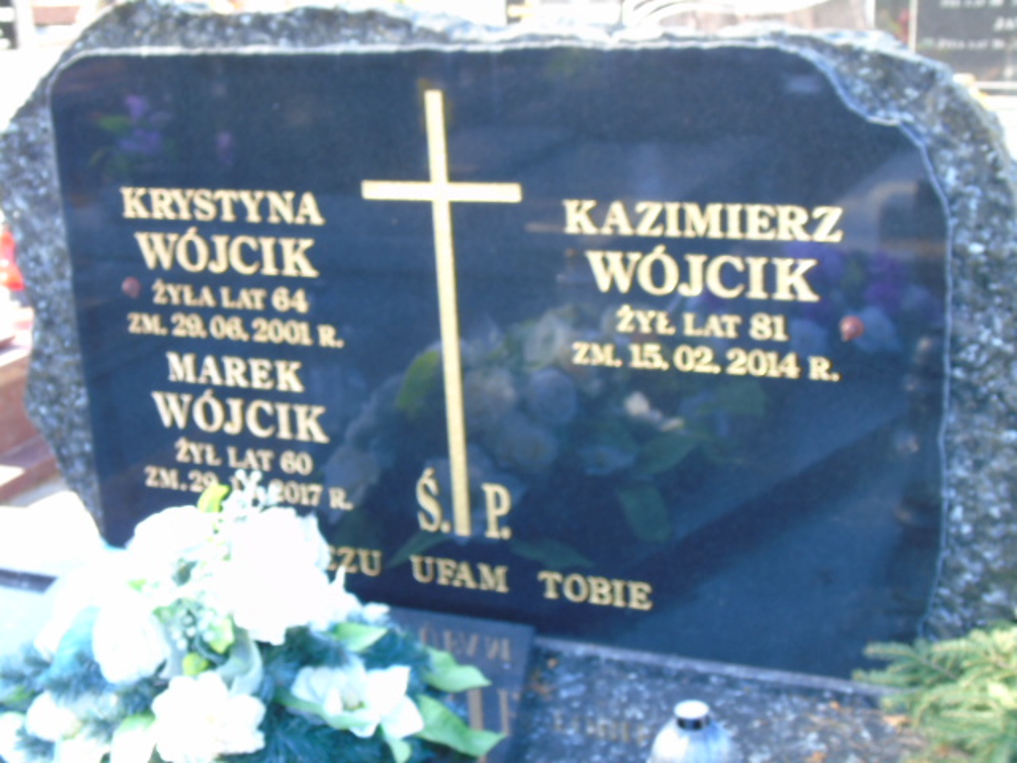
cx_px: 508
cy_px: 382
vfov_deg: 27.0
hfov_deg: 35.5
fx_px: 1586
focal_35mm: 54
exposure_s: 1/30
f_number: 4.3
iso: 160
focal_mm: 9.6
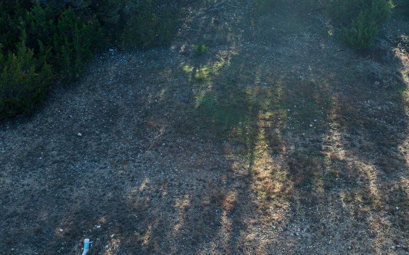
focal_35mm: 41
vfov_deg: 30.2
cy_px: 37
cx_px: 205
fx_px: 457
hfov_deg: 48.2
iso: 400
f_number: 2.8
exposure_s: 1/1250
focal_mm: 12.29
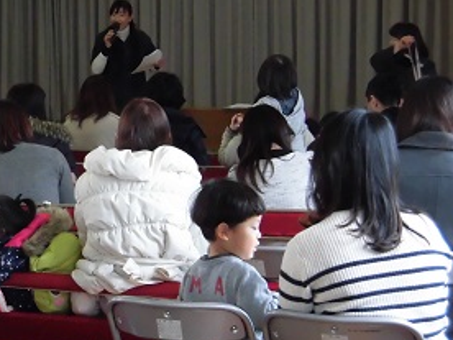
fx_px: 1479
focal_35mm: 113
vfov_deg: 13.1
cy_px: 108
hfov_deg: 17.3
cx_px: 126
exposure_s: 1/80
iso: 640
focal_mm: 14
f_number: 4.5
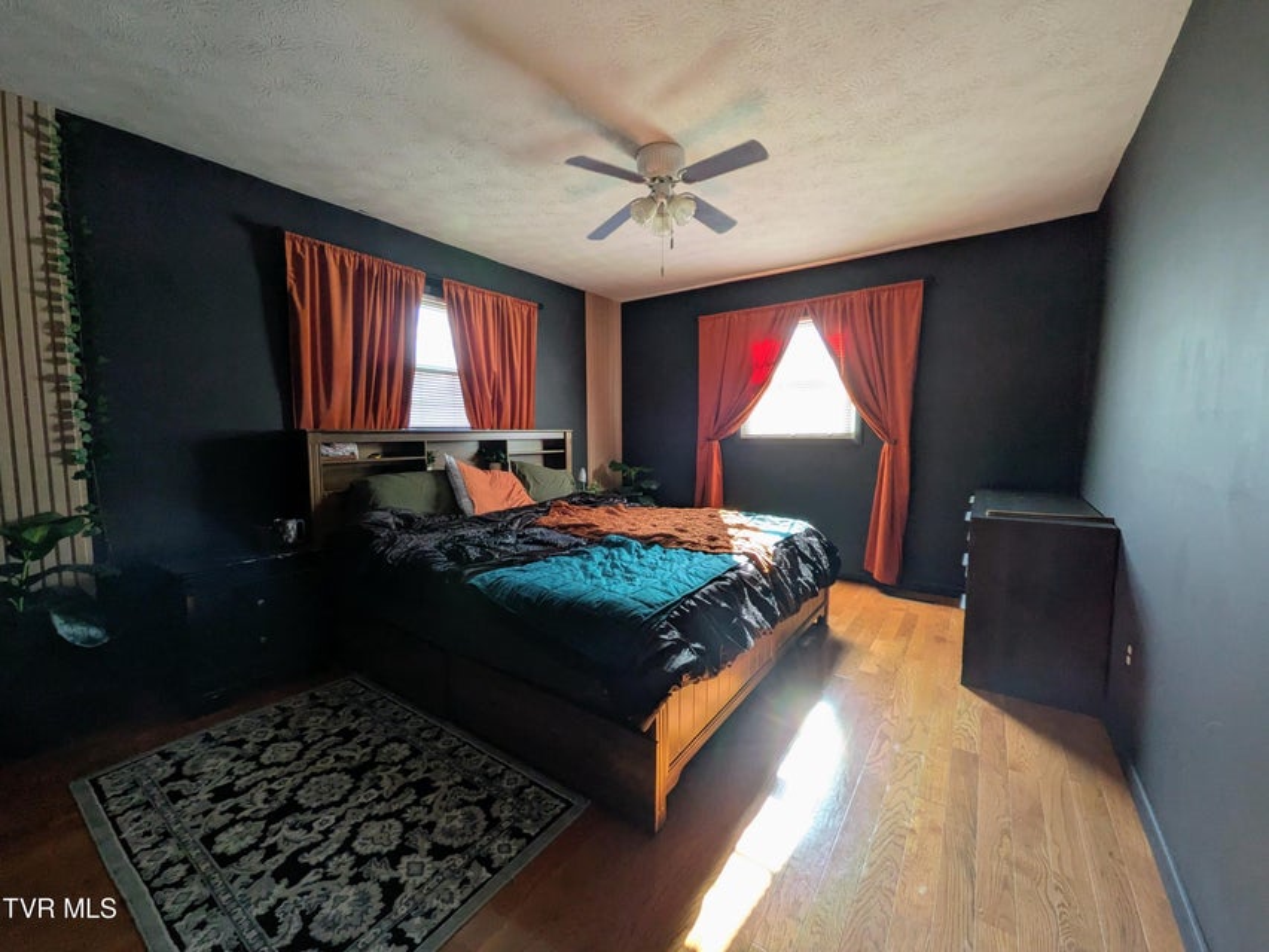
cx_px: 634
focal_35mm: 14
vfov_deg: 85.7
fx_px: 513
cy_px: 476
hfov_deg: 102.1
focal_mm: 1.85
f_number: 2.2
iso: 117
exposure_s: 1/57.8
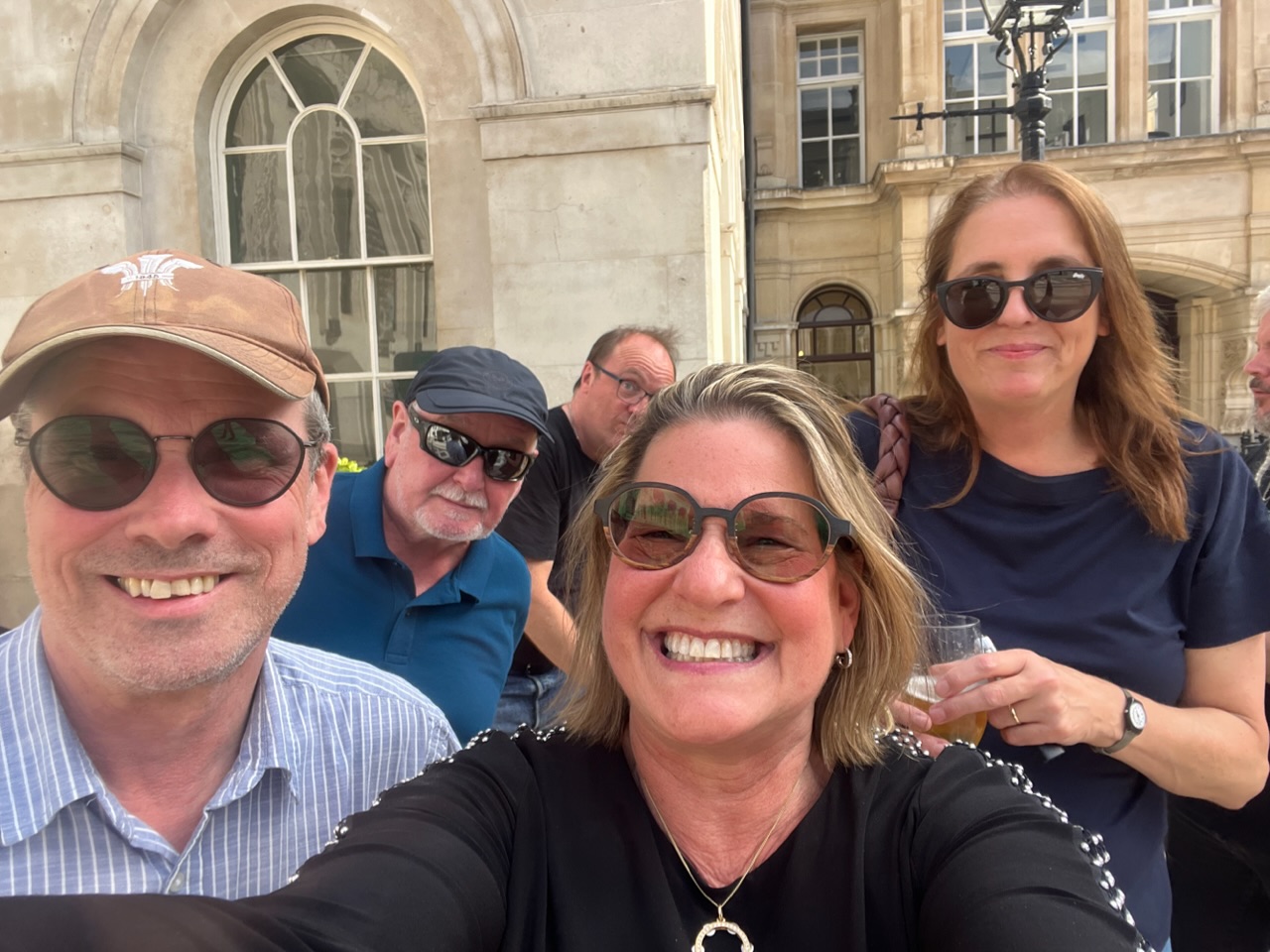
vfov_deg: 58.9
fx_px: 844
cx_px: 635
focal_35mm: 23
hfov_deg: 73.9
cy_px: 476
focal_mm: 2.71
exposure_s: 1/209
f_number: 2.2
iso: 32
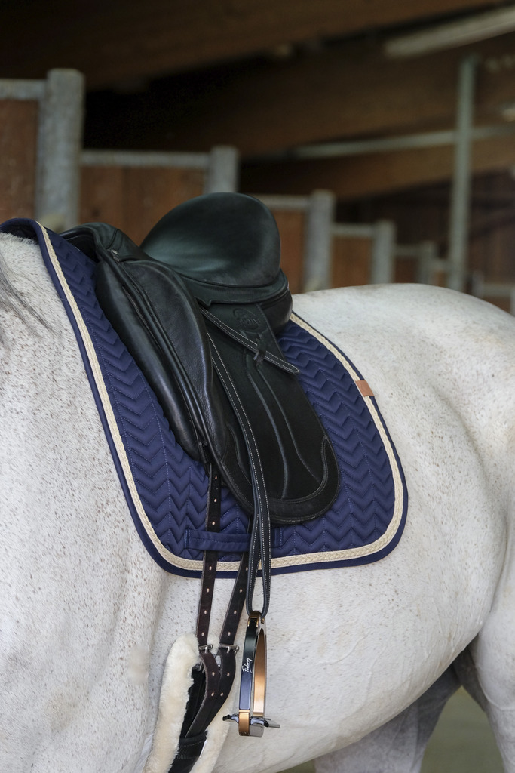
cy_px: 386
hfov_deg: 9.2
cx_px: 258
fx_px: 3217
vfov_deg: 13.7
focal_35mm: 150
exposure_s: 1/500
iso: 1250
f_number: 4
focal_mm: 100.1
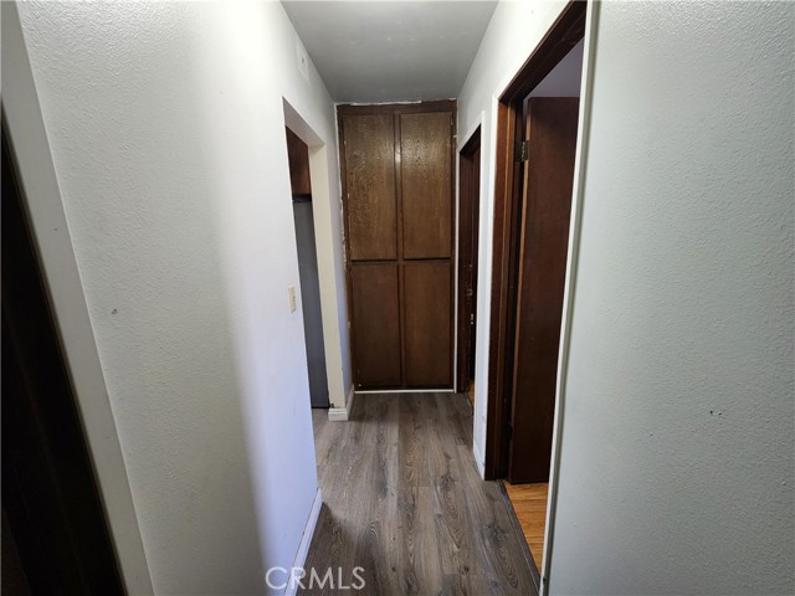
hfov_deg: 106.2
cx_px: 398
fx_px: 299
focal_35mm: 13
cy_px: 298
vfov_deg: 89.9
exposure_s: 1/40
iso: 320
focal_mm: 2.2
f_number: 2.2
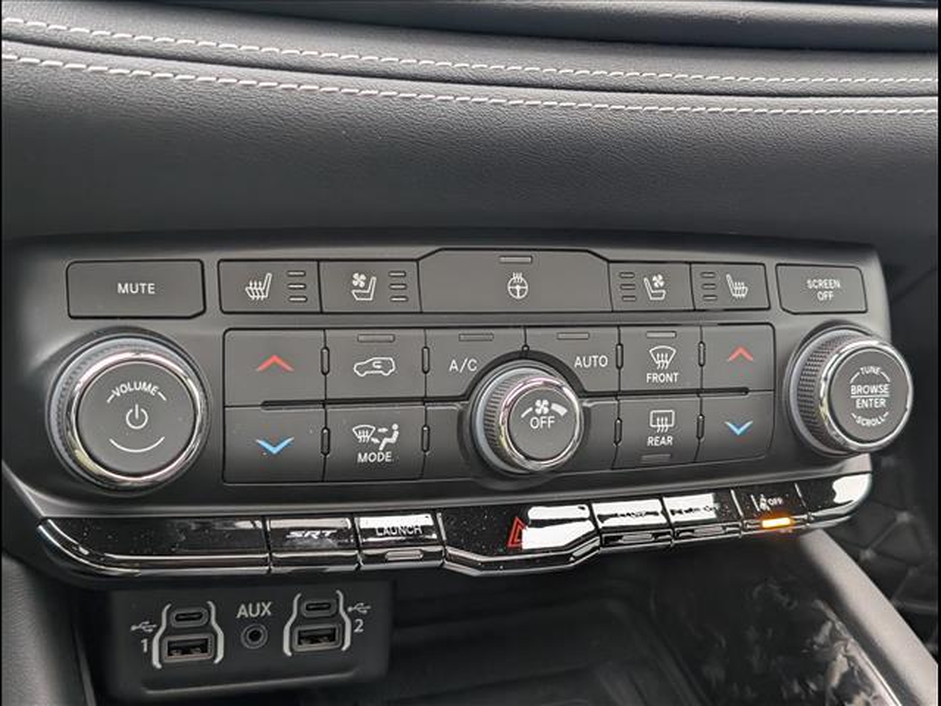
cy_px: 353
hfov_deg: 38.9
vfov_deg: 29.7
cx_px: 470
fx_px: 1332
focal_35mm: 49
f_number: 1.68
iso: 254
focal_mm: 6.9
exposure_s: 1/120
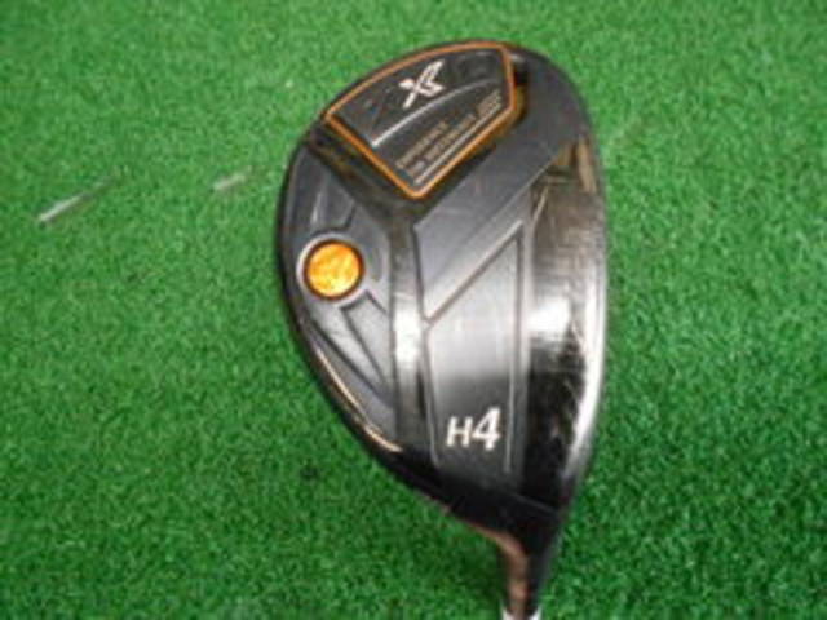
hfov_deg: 67.3
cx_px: 414
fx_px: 621
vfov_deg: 53.1
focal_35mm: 26
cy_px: 310
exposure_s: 1/50
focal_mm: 4.6
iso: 800
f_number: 3.2
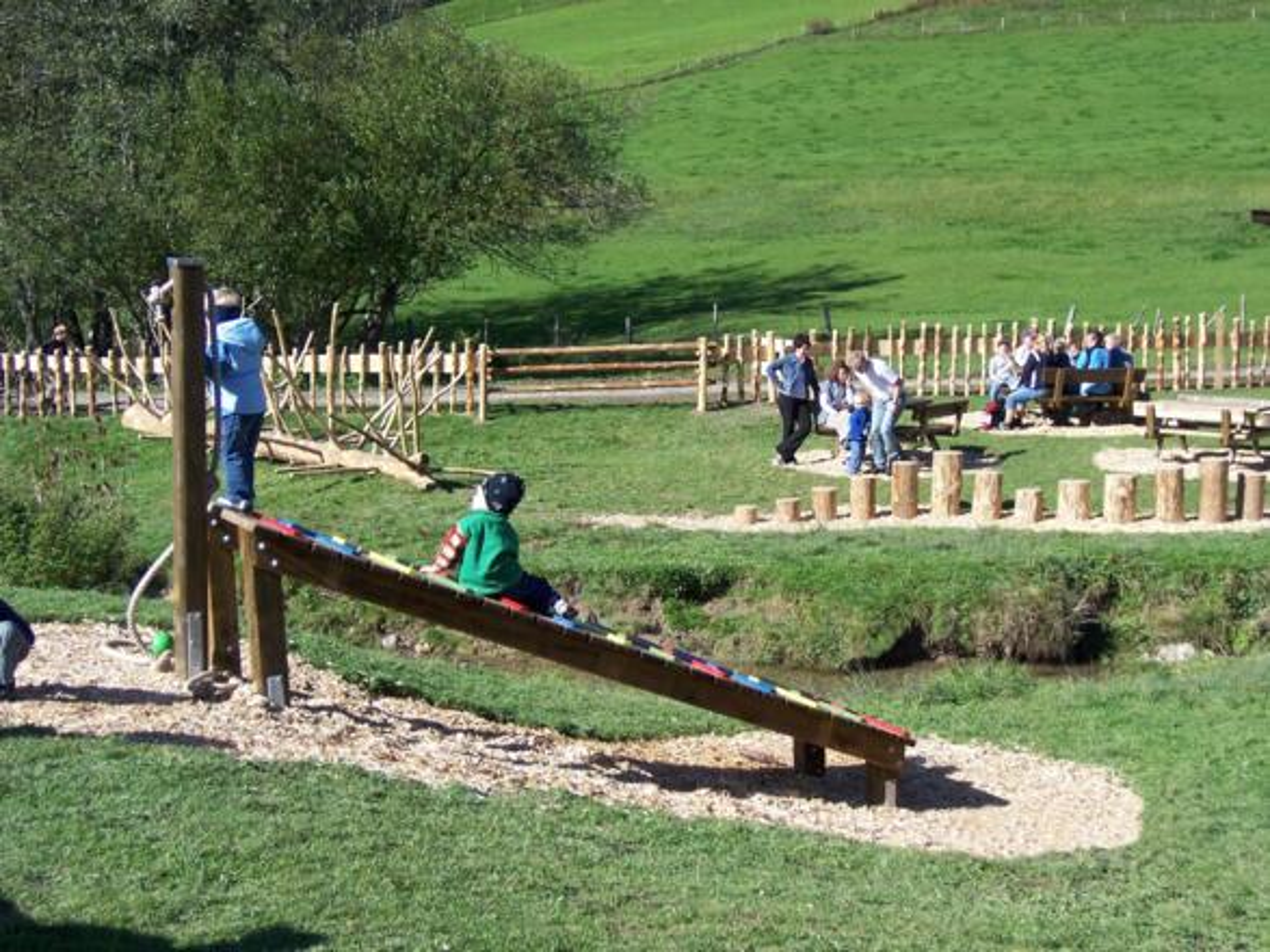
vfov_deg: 26.1
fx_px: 2054
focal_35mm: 56
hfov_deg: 34.4
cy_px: 476
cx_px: 635
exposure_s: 1/640
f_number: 3.6
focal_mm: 9.6
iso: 80
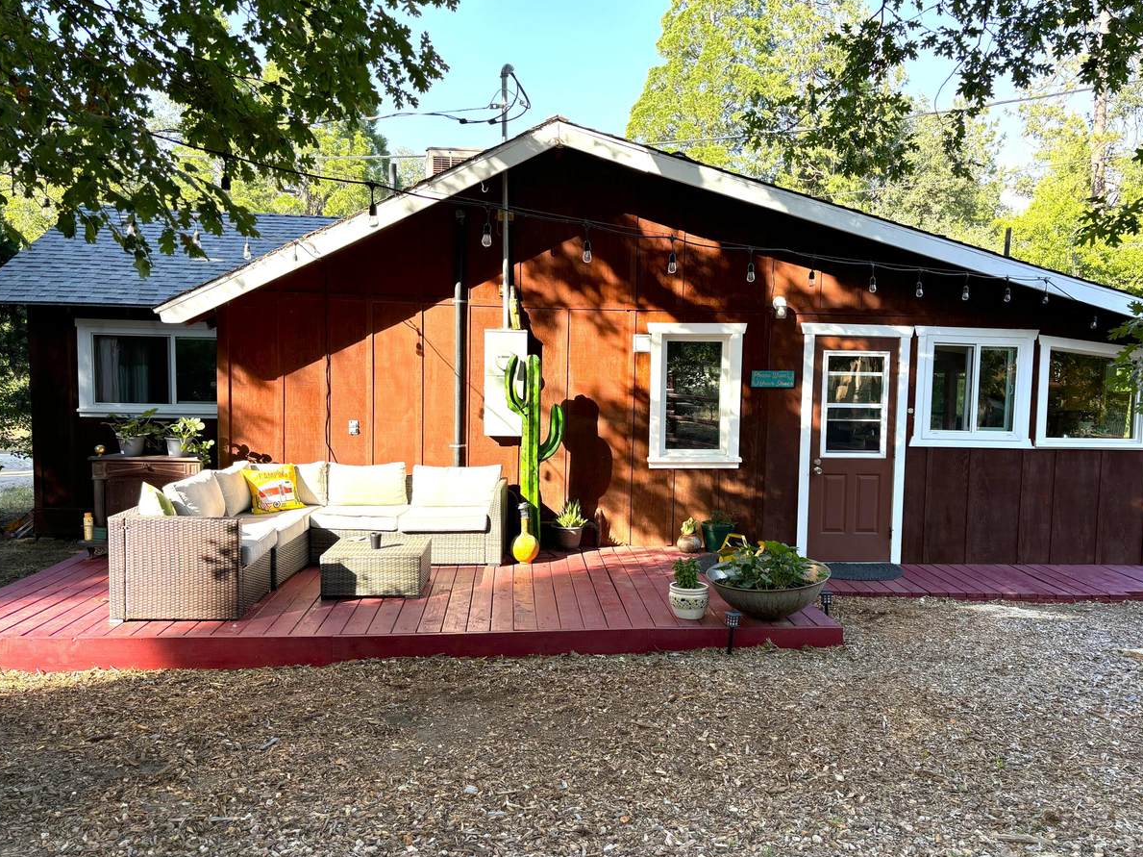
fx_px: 924
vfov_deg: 49.7
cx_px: 602
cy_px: 446
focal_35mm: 28
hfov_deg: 63.4
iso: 50
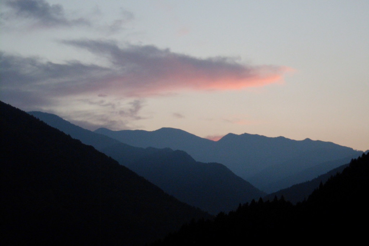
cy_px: 123
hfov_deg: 20.2
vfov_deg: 13.5
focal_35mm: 101
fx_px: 1035
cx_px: 184
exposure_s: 1/60
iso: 400
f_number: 5.7
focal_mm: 18
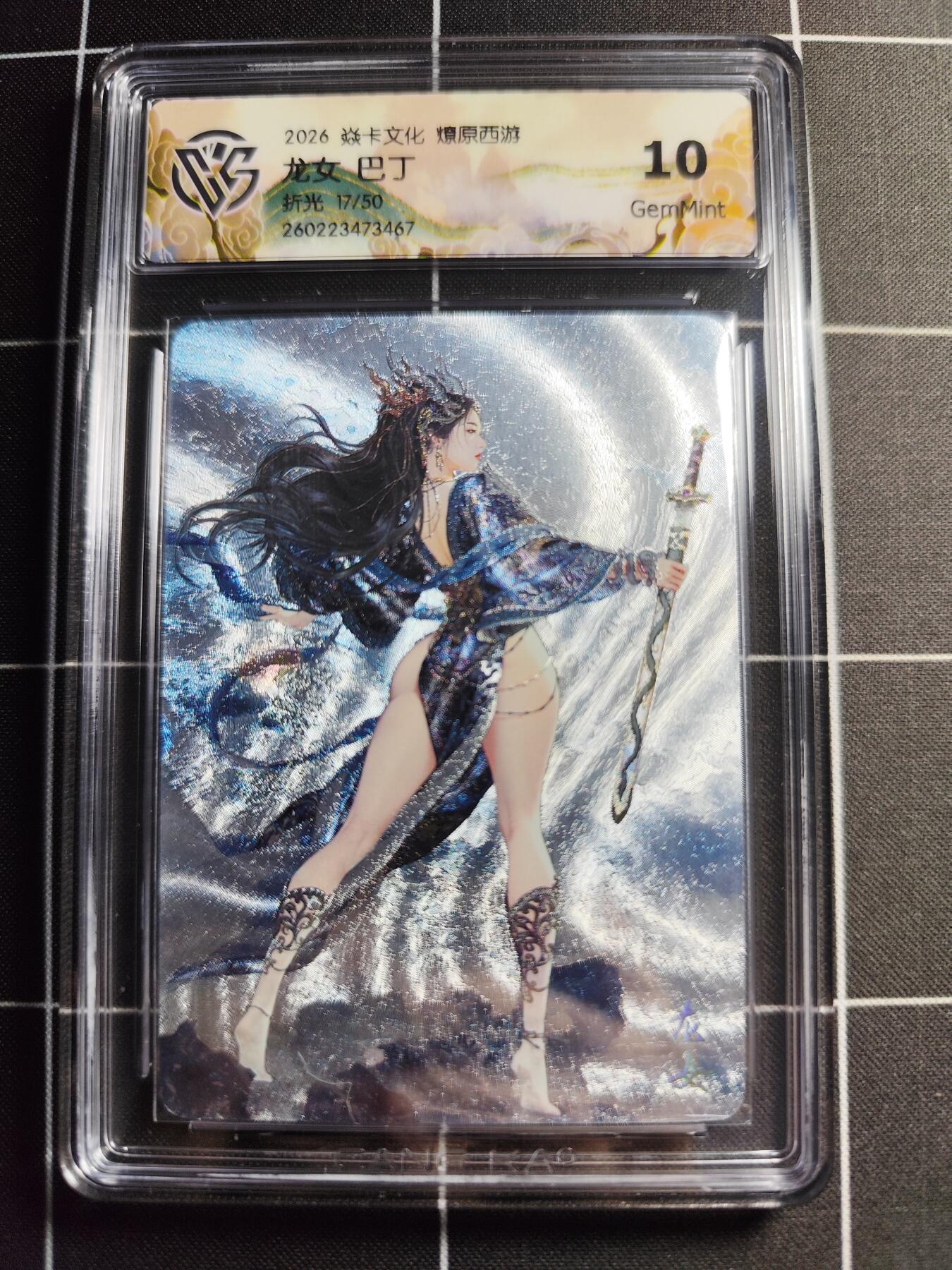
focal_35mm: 23
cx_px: 476
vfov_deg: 73.9
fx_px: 843
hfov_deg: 58.9
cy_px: 635
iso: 160
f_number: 1.65
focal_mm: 6.14
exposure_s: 1/100
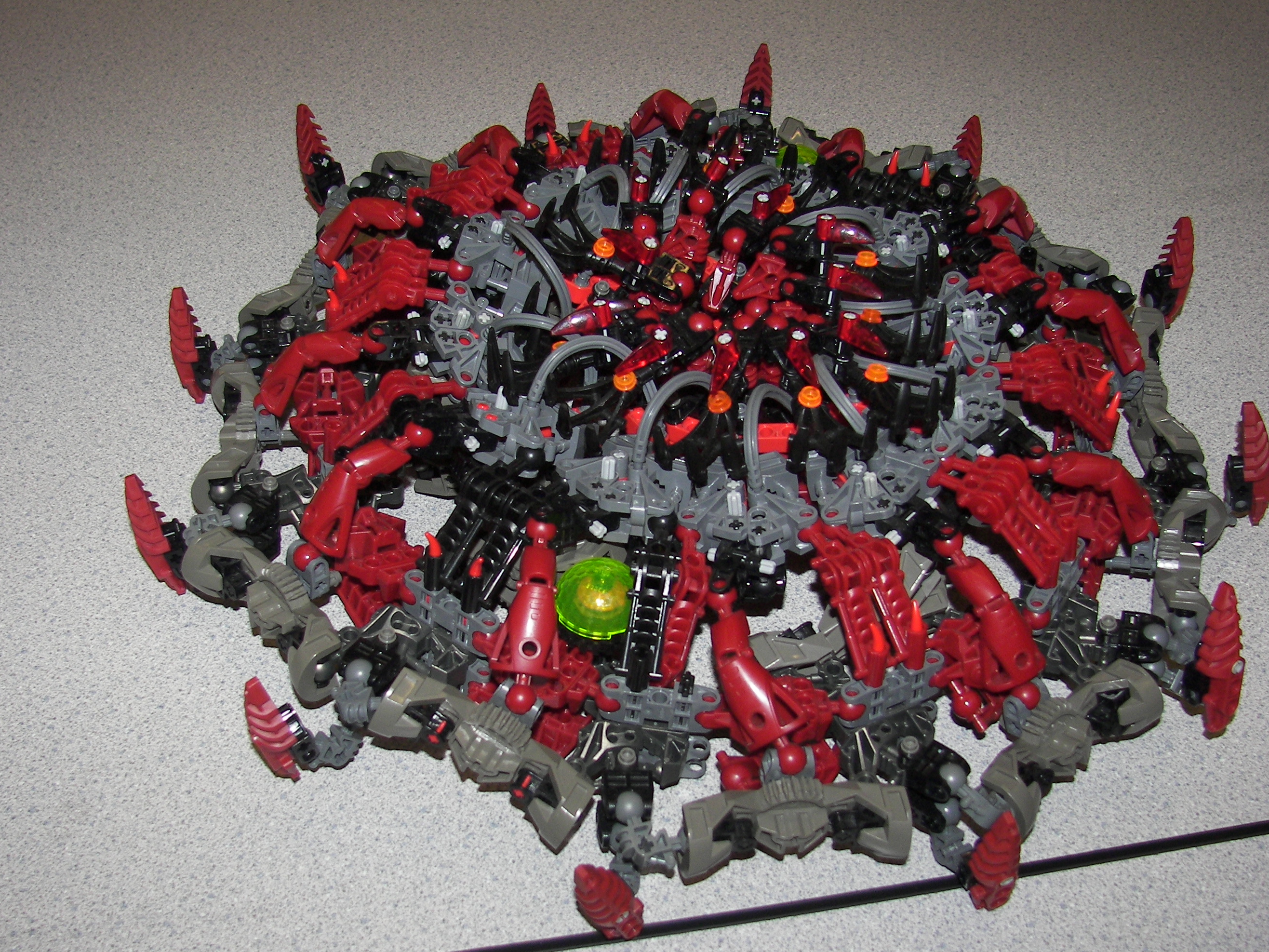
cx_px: 581
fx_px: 1540
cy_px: 536
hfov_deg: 44.7
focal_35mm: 42
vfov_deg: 34.3
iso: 64
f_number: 2.8
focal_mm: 6
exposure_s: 1/30
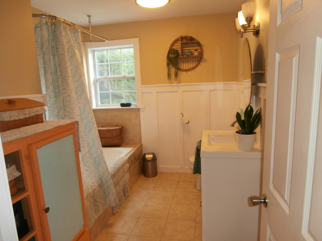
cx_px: 161
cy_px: 120
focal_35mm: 24
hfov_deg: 71.6
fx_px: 223
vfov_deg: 56.8
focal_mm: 4.2
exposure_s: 1/30
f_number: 3
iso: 200
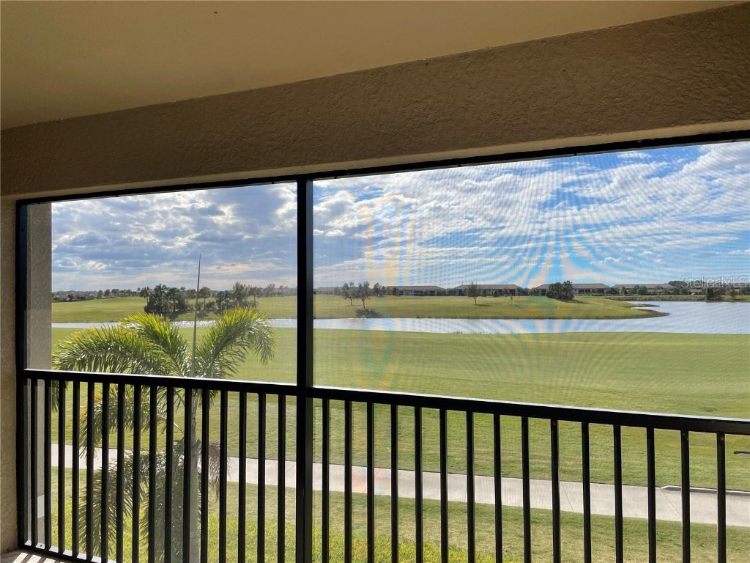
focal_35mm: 26
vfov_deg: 53.1
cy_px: 282
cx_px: 375
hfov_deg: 67.3
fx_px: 563
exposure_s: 1/3861
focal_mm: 4.2
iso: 32
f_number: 1.6
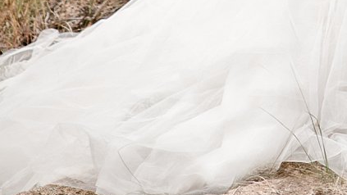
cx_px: 456
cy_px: -508
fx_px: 3966
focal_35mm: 431
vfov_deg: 2.8
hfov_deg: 5.0
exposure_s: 1/1000
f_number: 1.8
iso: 200
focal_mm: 85
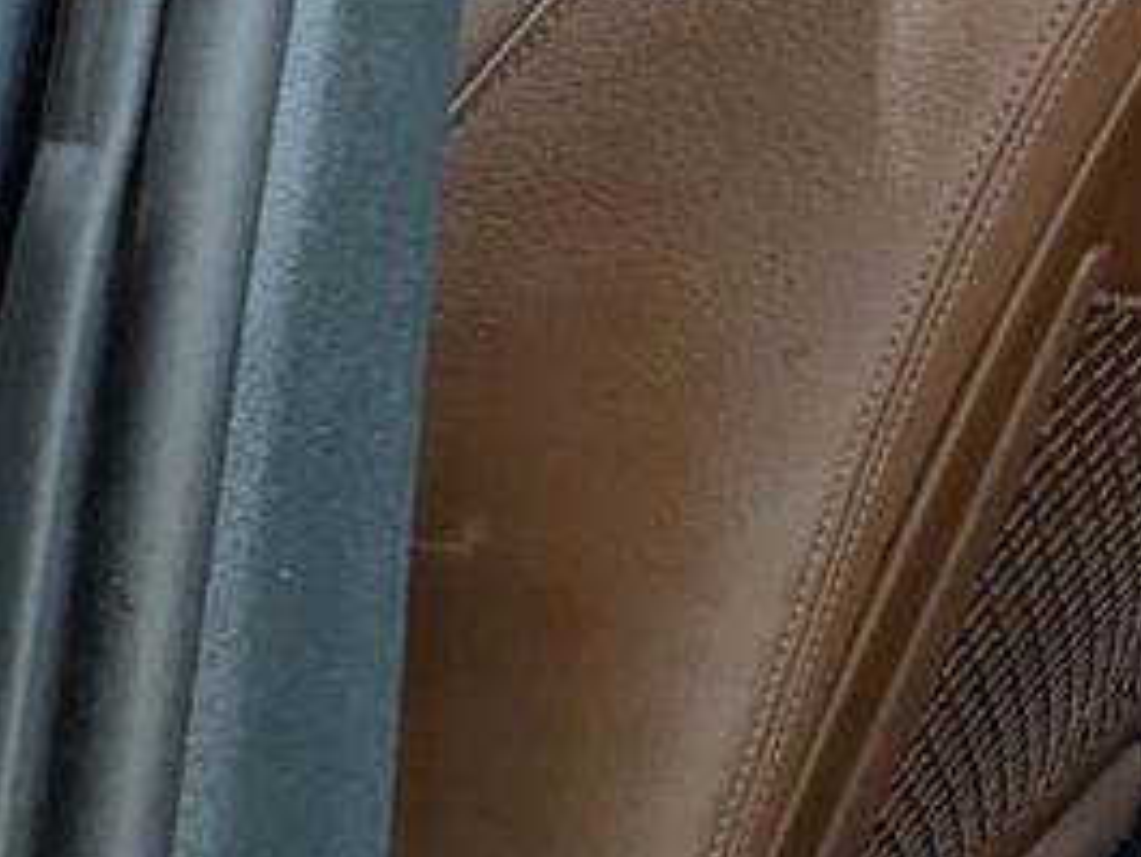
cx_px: 2028
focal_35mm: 54
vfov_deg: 26.3
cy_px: 112
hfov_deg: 22.2
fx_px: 1781
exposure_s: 1/24
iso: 139
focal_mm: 1.83
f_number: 2.2
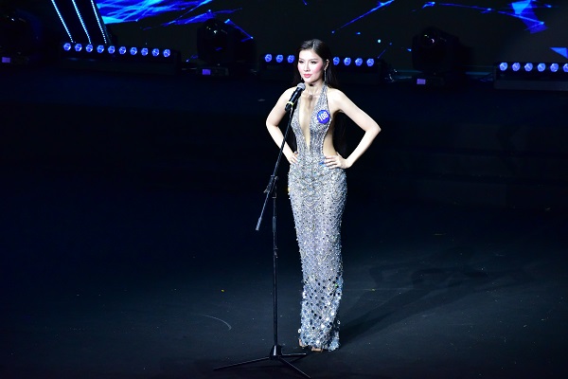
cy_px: 190
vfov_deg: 6.9
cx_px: 284
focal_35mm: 200
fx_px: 3155
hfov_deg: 10.3
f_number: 9
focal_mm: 200
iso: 3200
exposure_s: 1/640
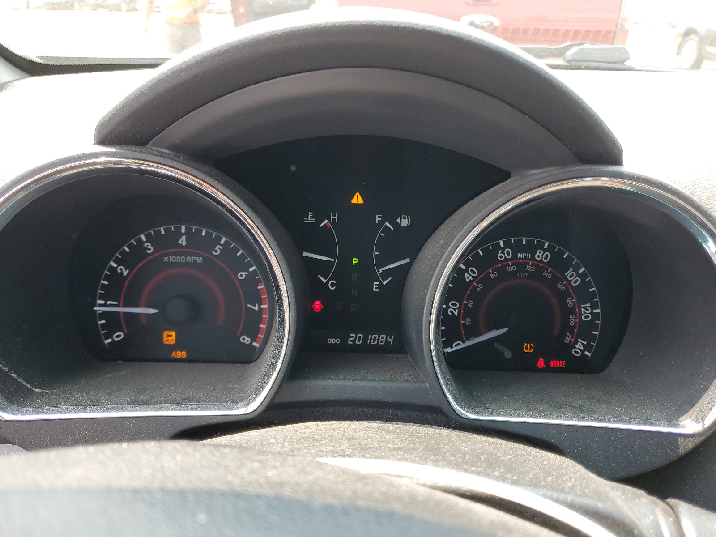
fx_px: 538
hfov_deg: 67.3
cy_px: 268
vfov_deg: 53.1
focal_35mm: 26
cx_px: 358
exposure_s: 1/227
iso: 50
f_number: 1.5
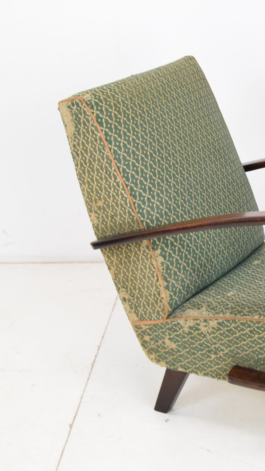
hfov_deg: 15.8
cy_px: 239
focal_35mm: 74
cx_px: 299
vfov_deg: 28.6
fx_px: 924
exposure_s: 1/125
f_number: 5.6
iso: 1600
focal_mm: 30
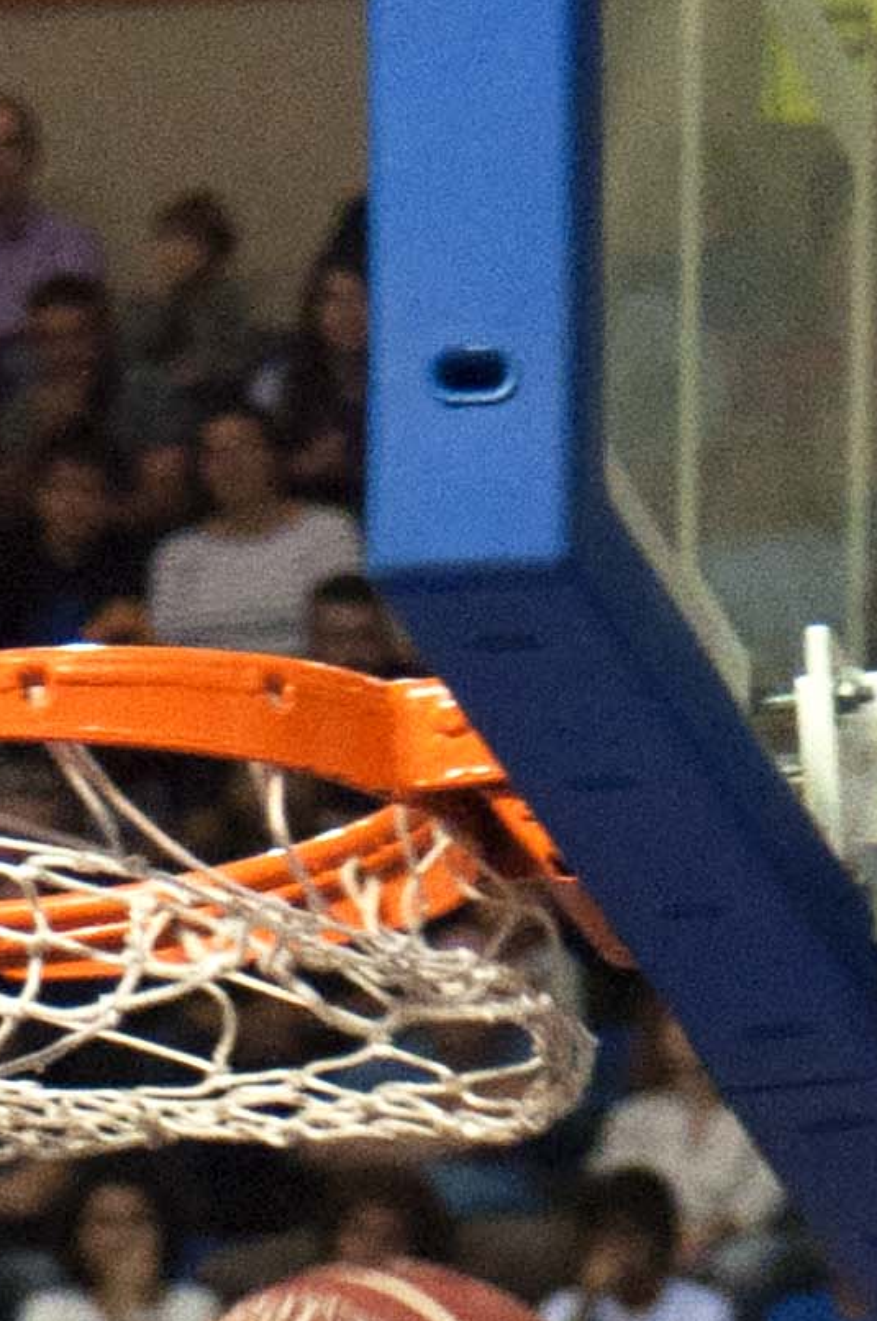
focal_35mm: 399
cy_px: 3165
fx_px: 14623
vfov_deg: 5.0
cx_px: -105
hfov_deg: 3.4
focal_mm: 50
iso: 800
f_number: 2.8
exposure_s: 1/500
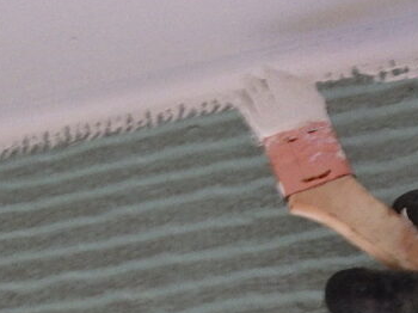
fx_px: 989
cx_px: 299
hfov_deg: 23.7
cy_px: 79
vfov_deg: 17.9
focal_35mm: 82
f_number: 3.5
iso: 500
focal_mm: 5
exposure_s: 1/60
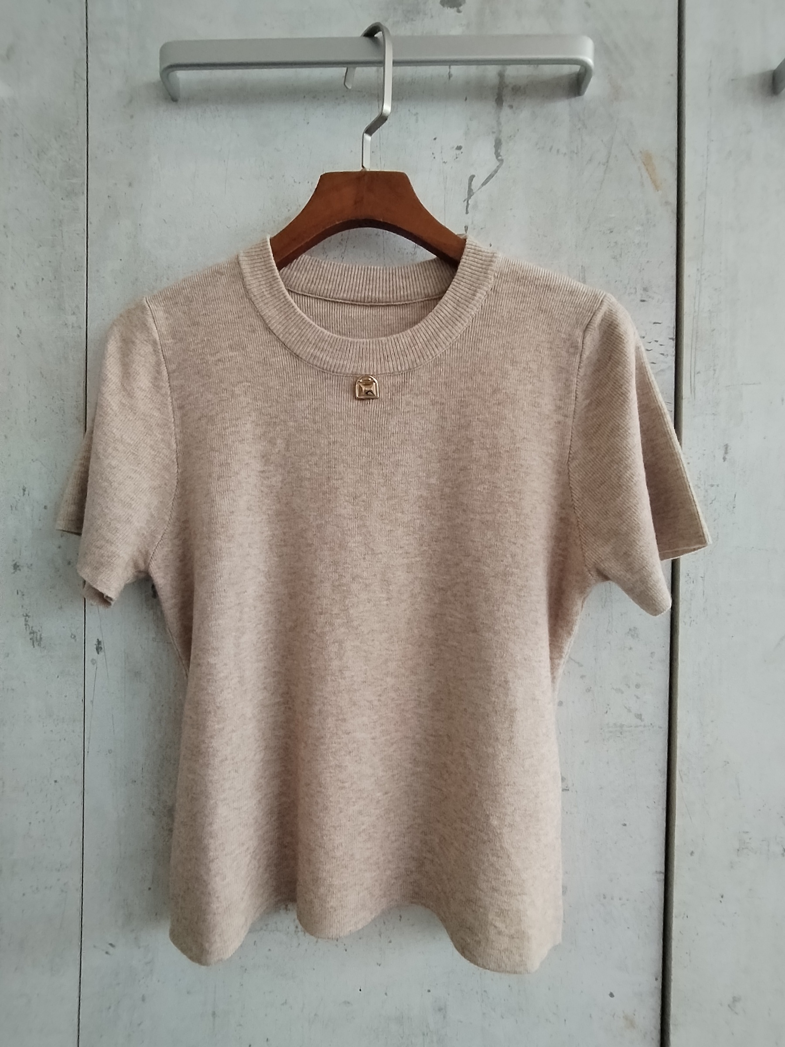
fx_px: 514
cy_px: 524
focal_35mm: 17
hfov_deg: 74.7
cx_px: 392
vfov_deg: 91.0
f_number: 2.2
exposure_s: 1/126
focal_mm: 1.42
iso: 100
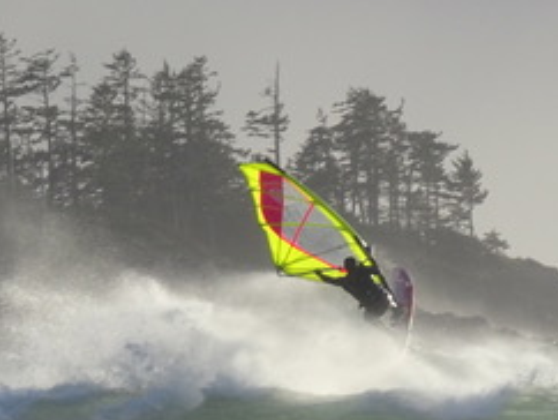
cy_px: 238
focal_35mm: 740
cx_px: 387
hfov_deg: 2.7
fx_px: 11940
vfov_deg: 2.0
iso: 80
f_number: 6.3
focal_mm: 47.87
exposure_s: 1/400
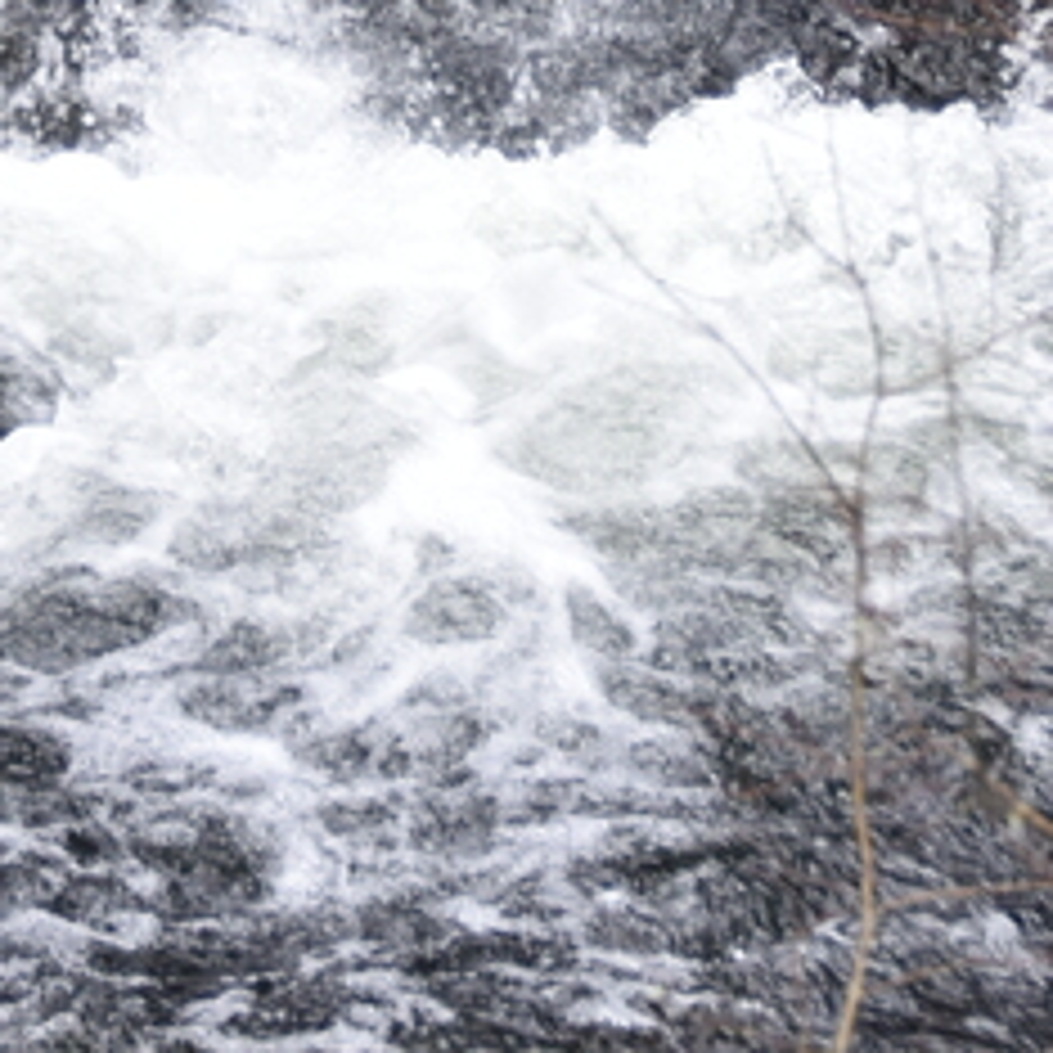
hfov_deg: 4.2
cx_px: 621
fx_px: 14386
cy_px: -554
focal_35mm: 418
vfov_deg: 4.2
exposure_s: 1/200
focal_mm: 90
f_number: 5.3
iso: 720
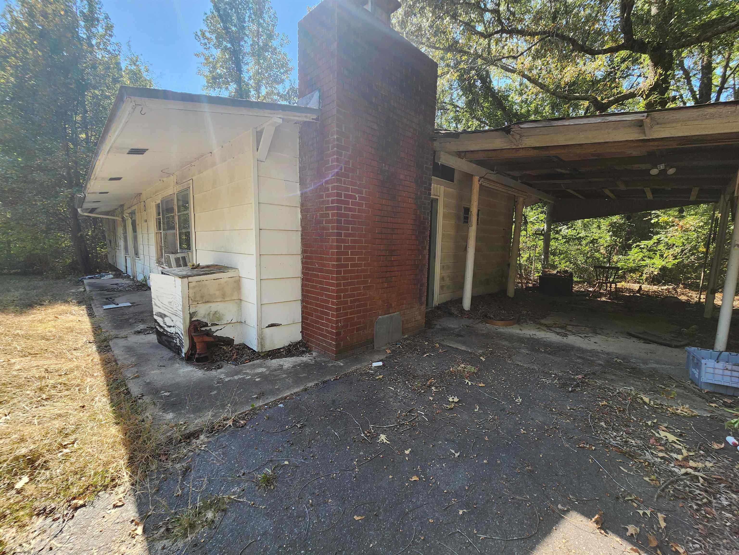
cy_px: 278
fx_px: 278
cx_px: 370
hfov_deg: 106.2
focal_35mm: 13
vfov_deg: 89.9
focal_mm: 2.2
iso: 50
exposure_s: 1/389
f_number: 2.2
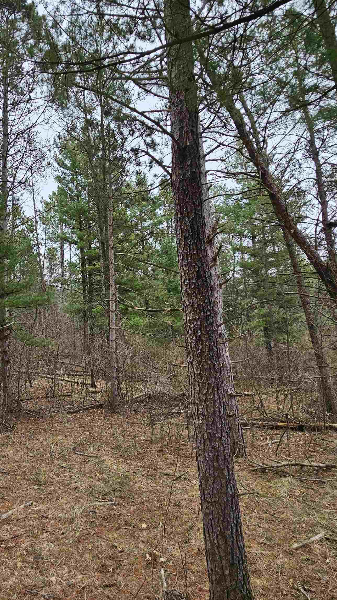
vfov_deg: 89.6
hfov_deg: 54.3
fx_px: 302
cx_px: 67
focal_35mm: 19
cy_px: 300
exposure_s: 1/208
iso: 50
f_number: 2.2
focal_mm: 2.2
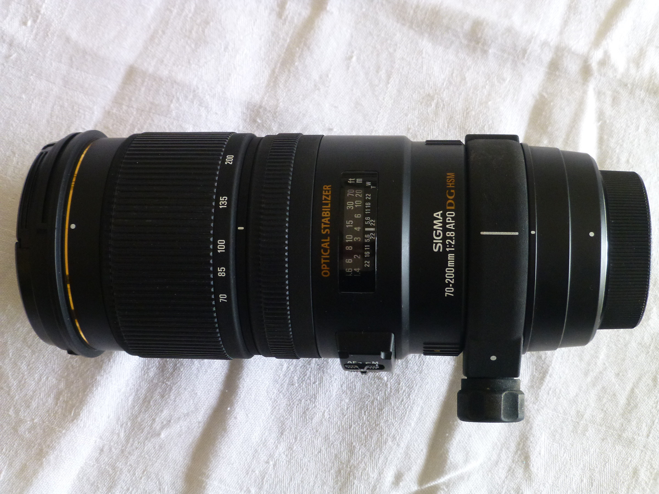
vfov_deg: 28.6
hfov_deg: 37.5
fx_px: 971
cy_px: 247
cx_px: 330
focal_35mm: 51
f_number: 4.4
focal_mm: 9
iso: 400
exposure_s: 1/40
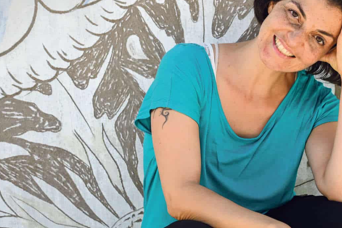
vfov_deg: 12.7
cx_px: 254
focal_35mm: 108
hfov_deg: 18.8
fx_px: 1025
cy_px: 102
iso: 180
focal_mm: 70
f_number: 5.6
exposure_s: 1/250
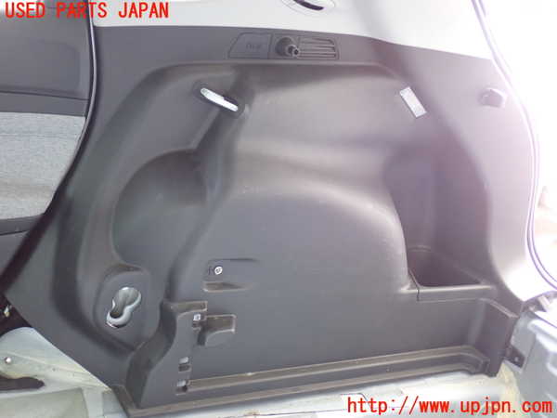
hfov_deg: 45.8
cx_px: 278
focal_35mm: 41
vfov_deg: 35.1
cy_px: 209
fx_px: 660
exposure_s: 1/30
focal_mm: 7.31
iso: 800
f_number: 2.8
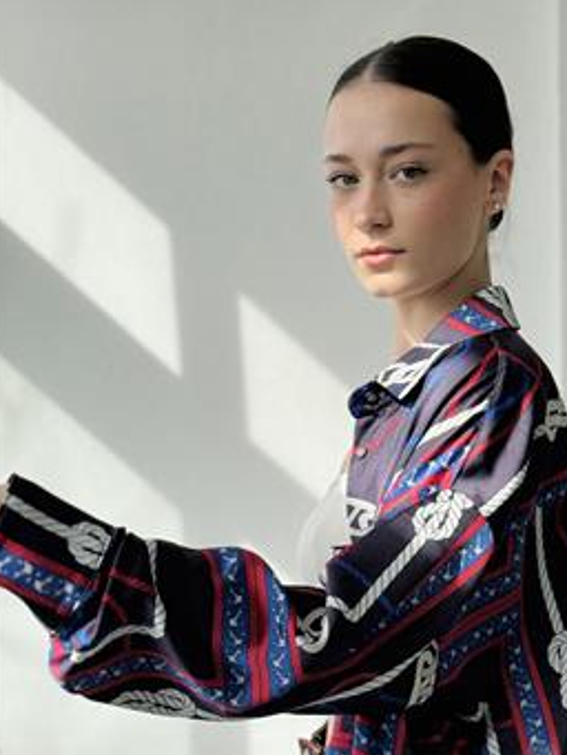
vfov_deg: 25.7
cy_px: 548
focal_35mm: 75
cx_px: 432
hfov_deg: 19.5
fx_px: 1637
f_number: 1.78
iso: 64
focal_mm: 6.76
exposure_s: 1/1818
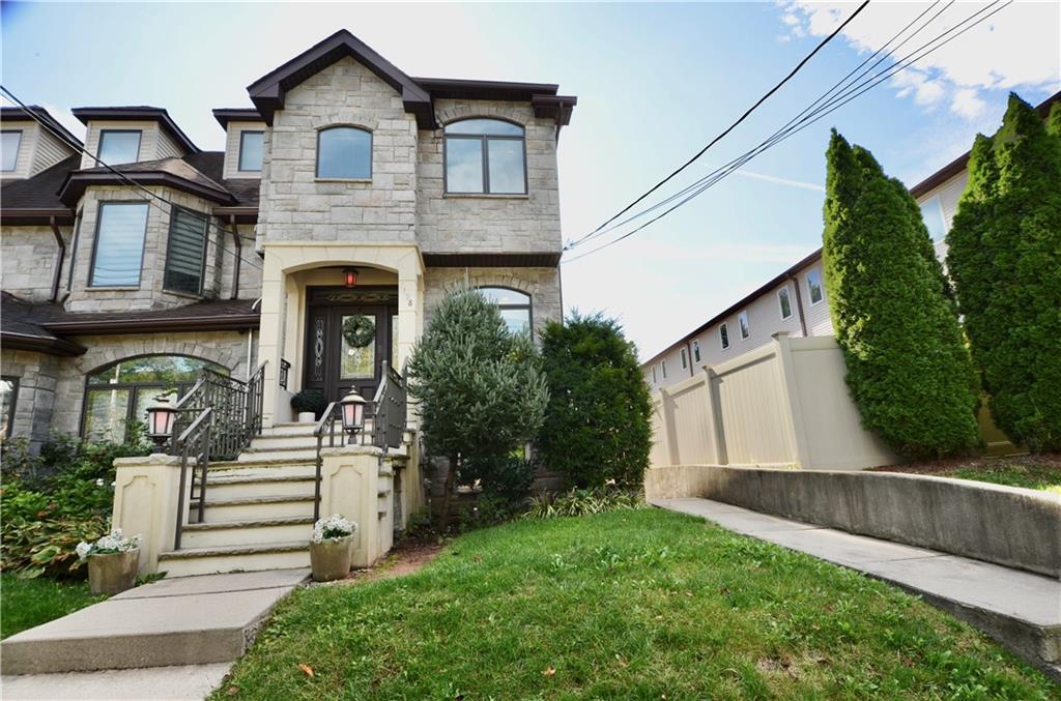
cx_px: 530
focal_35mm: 16
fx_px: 485
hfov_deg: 95.1
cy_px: 350
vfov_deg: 71.7
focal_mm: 11
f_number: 7.1
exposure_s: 1/200
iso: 100
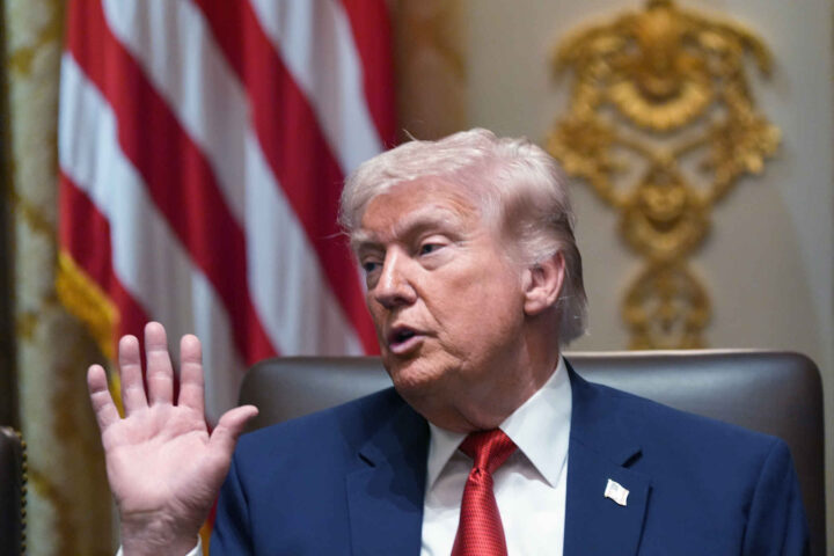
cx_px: 417
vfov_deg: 6.9
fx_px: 4633
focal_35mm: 200
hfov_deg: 10.3
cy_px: 278
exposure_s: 1/320
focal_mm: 200
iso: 5000
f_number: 3.5
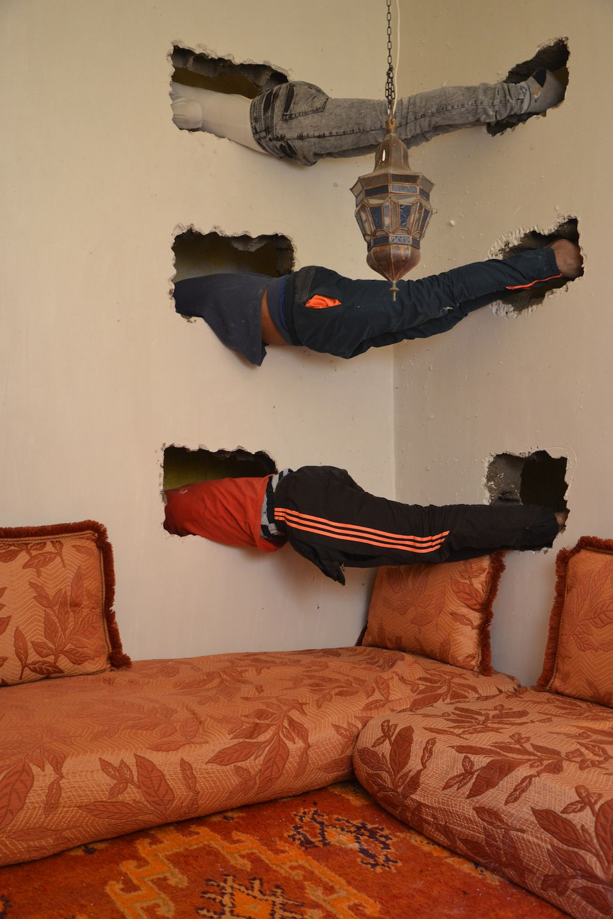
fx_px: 919
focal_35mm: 36
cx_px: 306
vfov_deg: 53.1
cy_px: 460
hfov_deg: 36.9
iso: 560
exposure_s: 1/60
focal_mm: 24
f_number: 3.8
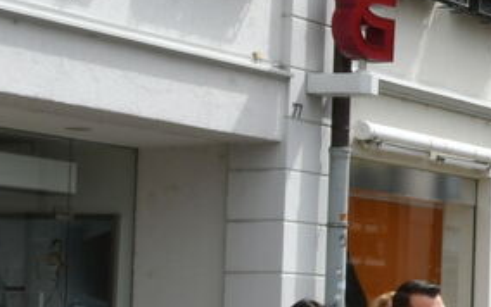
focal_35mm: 155
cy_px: 141
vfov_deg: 8.5
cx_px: 982
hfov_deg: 12.0
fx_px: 2076
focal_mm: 24
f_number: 25
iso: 400
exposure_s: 1/125
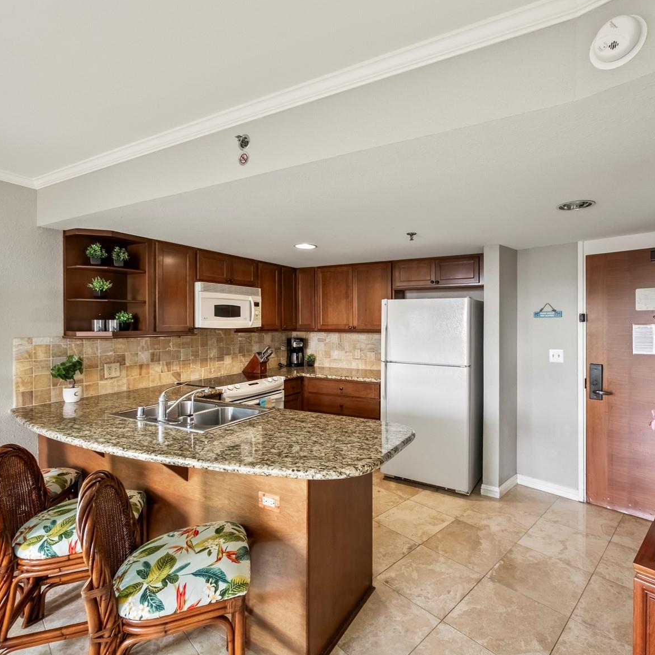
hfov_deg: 83.5
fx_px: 364
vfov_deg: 84.0
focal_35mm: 17
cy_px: 329
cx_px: 372
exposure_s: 1/640
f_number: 4
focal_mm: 7
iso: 1600
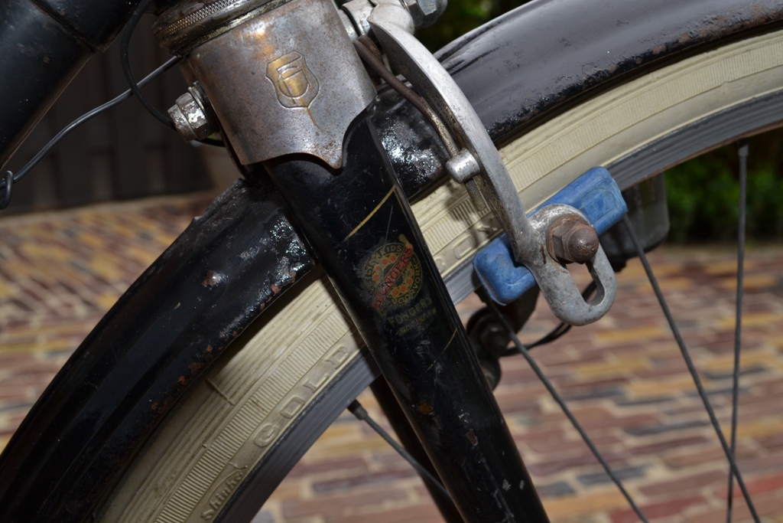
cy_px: 262
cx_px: 392
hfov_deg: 53.1
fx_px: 783
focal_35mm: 36
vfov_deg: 36.9
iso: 100
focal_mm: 24
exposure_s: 1/60
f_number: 8
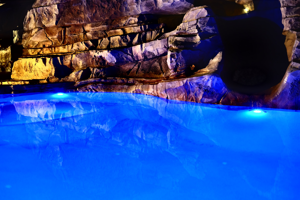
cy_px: 100
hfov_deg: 37.5
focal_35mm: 53
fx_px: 442
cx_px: 150
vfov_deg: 25.5
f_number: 2
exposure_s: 1/27
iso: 800
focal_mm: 35
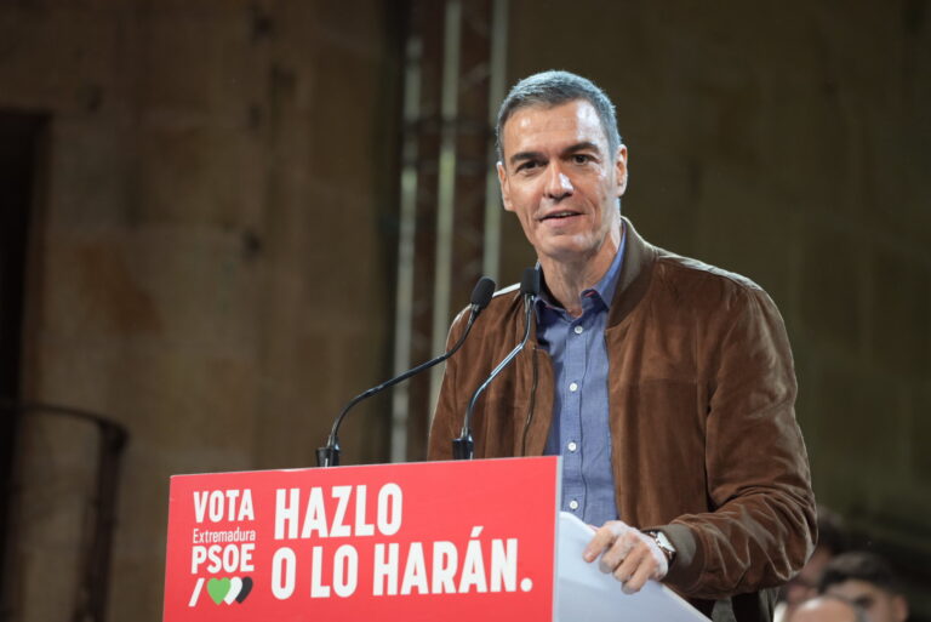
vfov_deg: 7.7
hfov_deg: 11.5
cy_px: 311
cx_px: 466
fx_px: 4606
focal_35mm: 178
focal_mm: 178
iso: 1250
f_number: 4
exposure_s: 1/160
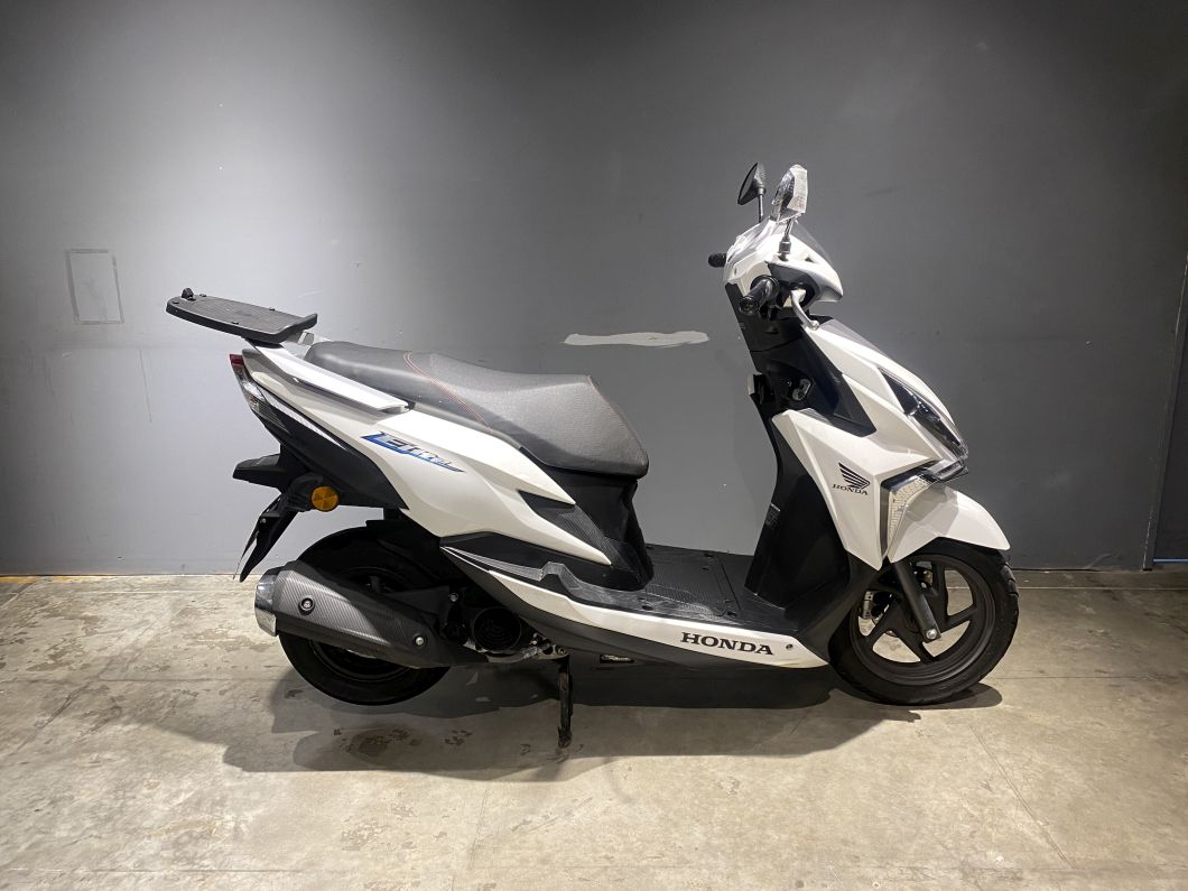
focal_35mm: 26
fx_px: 892
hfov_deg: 67.3
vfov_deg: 53.1
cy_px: 446
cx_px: 594
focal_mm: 4.25
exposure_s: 1/50
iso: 125
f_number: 1.8
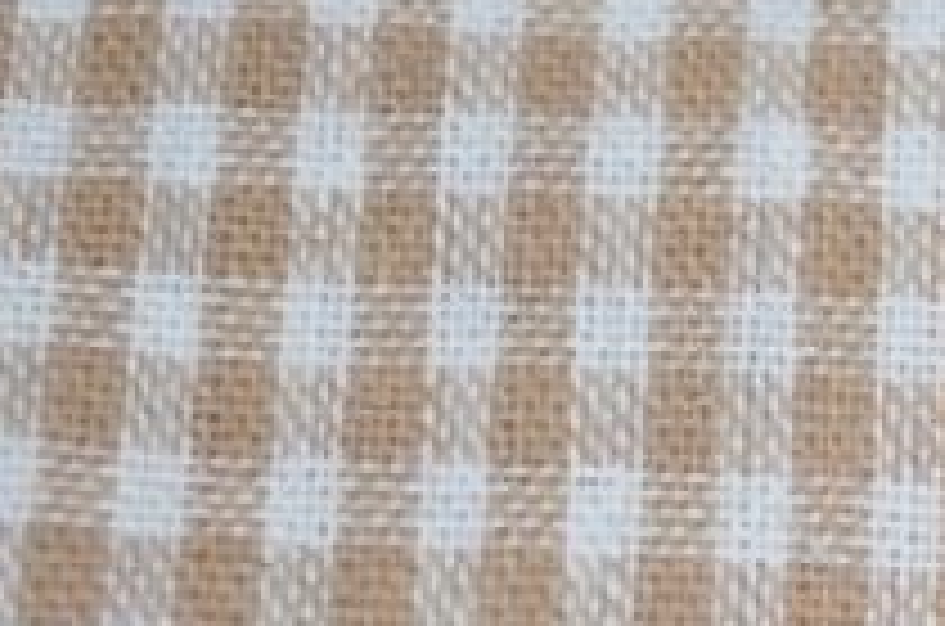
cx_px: 1440
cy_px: 534
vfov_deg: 6.3
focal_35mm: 217
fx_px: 5683
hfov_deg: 9.2
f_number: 5
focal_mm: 38
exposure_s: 1/60
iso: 200
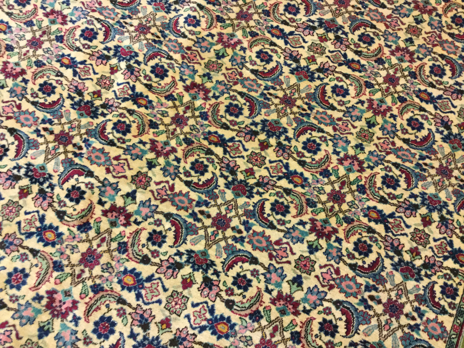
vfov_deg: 45.4
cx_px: 232
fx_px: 416
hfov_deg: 58.4
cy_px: 174
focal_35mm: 31
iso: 200
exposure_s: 1/30
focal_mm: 3.3
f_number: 2.4
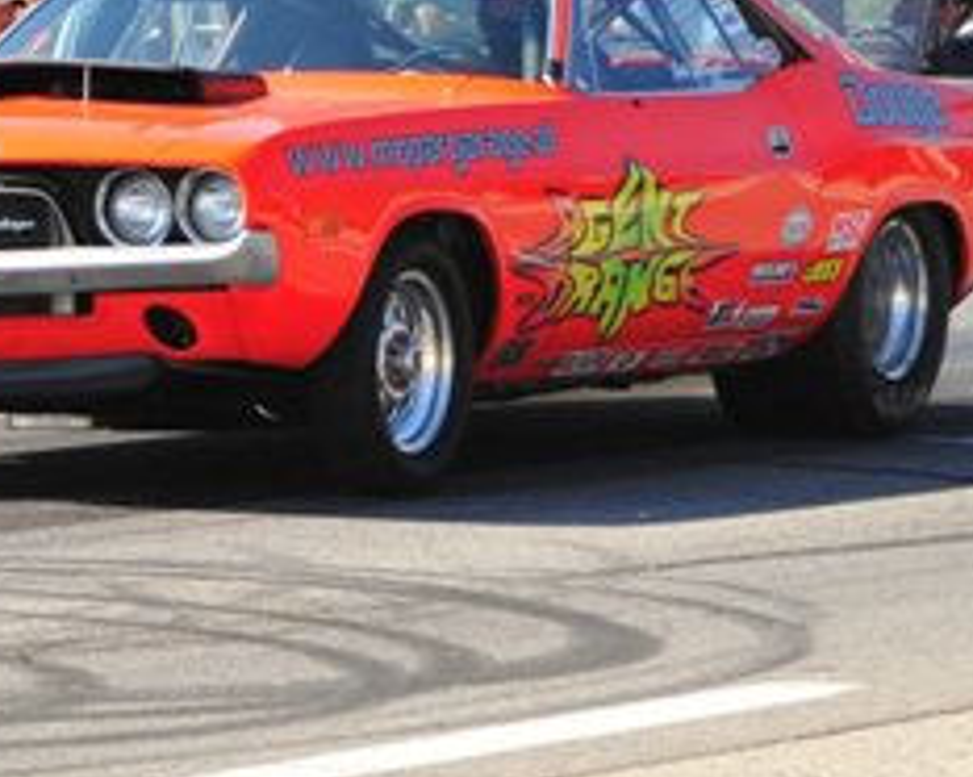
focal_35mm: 289
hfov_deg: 6.7
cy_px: 144
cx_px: 138
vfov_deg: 5.3
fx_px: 8315
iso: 200
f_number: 5.6
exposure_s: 1/800
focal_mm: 70
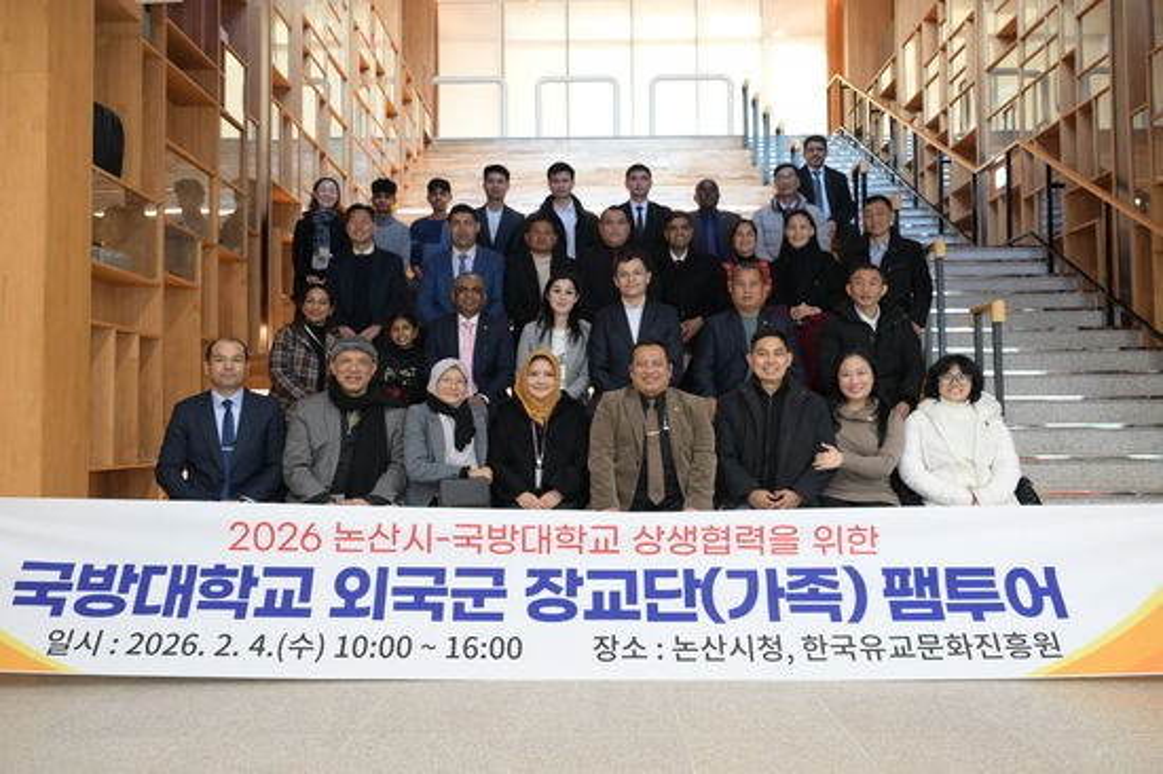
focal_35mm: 30
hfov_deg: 61.1
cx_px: 582
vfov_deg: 42.9
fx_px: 985
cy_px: 387
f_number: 4.5
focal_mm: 30.5
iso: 4000
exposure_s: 1/160
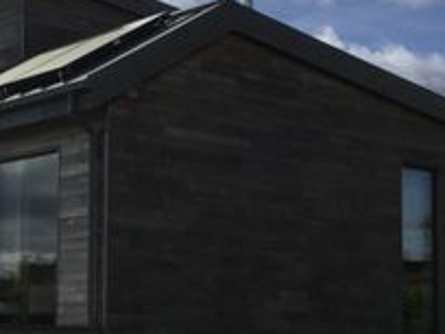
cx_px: 7
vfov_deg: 16.1
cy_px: 255
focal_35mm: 91
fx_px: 1170
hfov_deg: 20.9
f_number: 2.4
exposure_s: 1/3546
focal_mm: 3.3
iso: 25
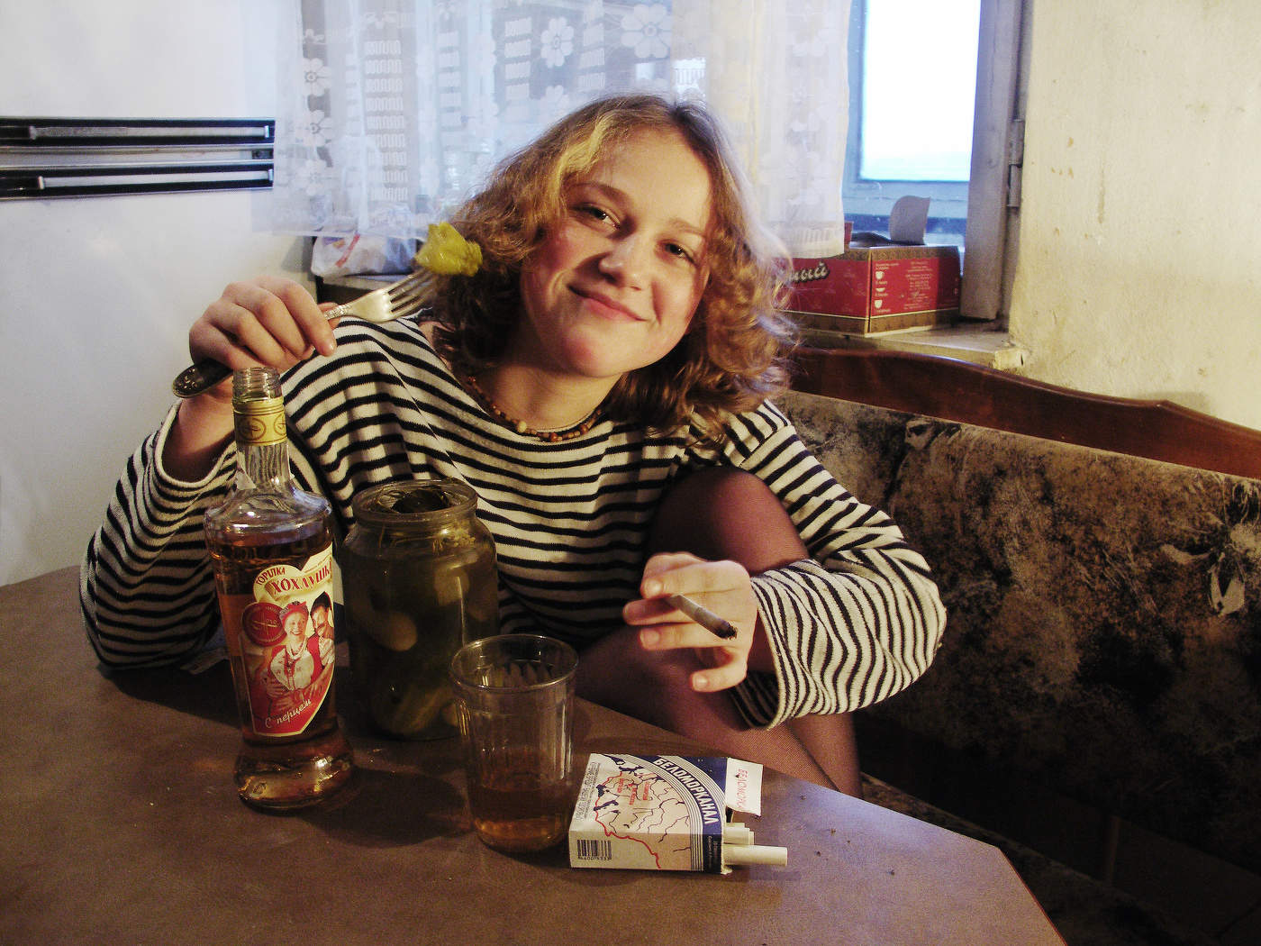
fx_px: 1166
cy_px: 473
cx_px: 630
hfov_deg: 56.8
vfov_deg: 44.2
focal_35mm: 32
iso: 200
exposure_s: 1/13
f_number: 2.8
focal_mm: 8.4
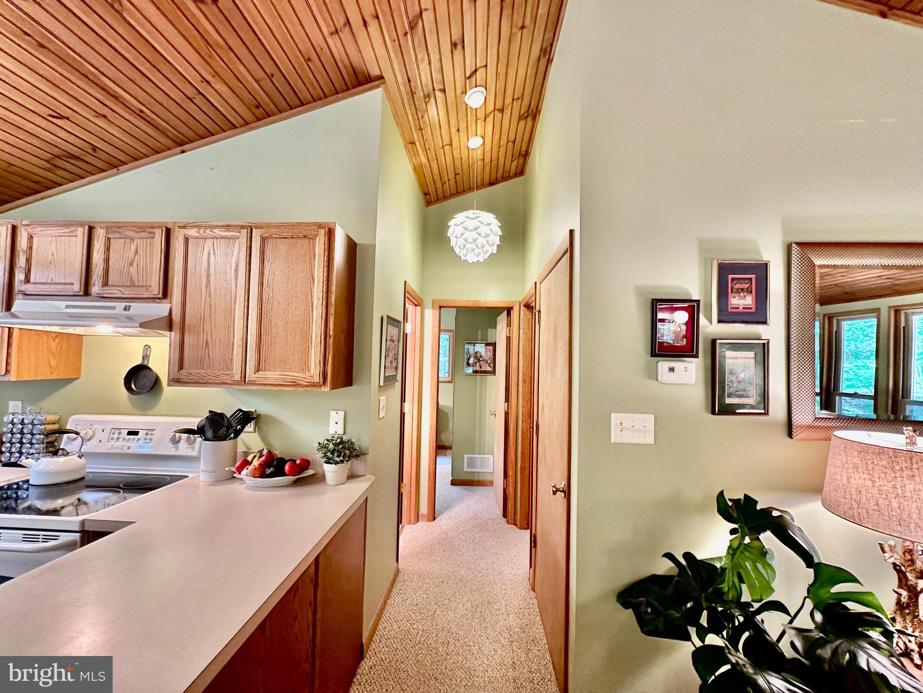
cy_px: 346
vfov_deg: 85.7
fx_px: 373
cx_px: 462
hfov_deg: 102.1
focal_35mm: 14
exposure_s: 1/60
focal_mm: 2.22
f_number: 2.2
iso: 640
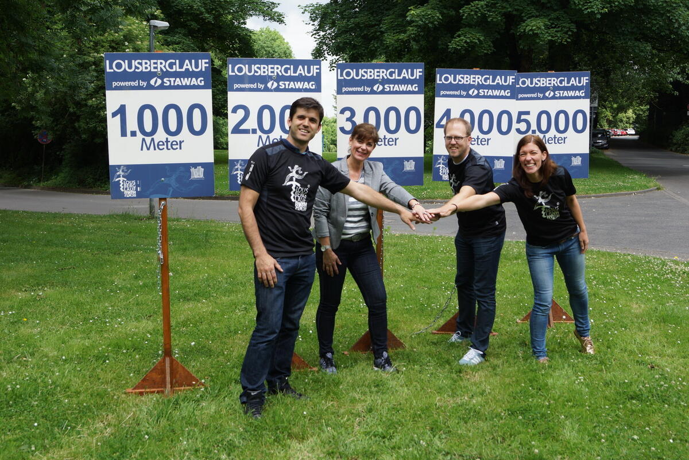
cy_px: 230
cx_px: 344
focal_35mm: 45
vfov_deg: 29.9
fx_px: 861
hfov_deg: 43.6
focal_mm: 30
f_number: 7.1
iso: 100
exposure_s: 1/160
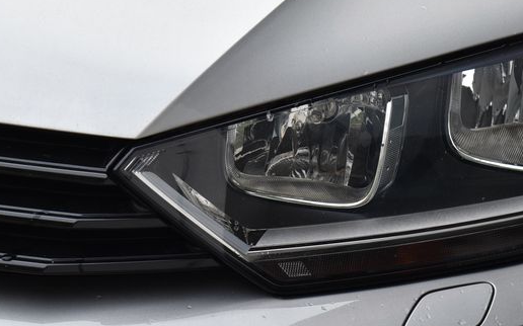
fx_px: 3462
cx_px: 362
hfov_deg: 8.6
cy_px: 121
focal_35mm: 243
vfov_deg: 5.4
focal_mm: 120
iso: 500
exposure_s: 1/250
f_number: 8
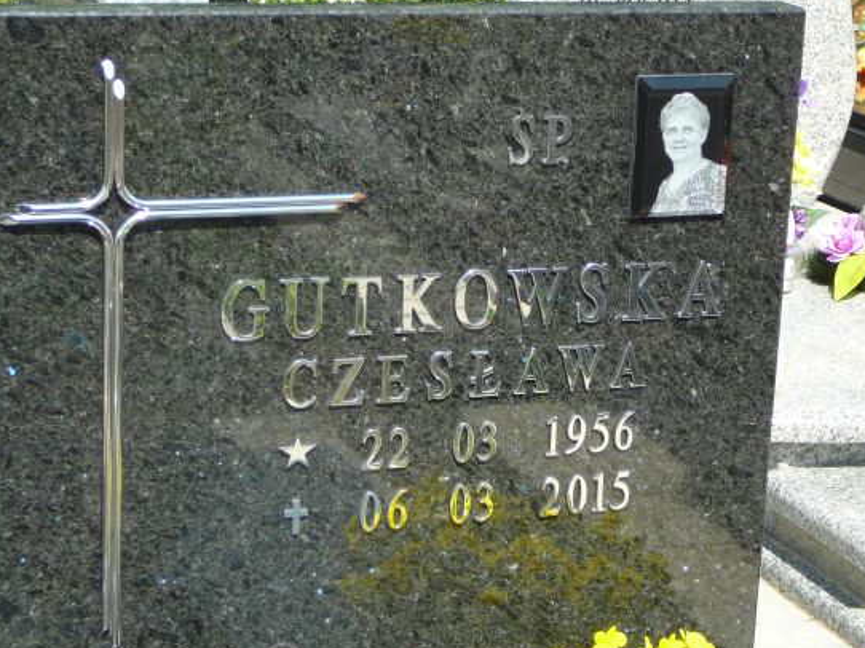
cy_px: 362
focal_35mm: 91
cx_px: 469
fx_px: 2273
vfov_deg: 16.2
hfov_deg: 21.5
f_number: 3.7
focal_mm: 11.5
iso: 80
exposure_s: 1/400
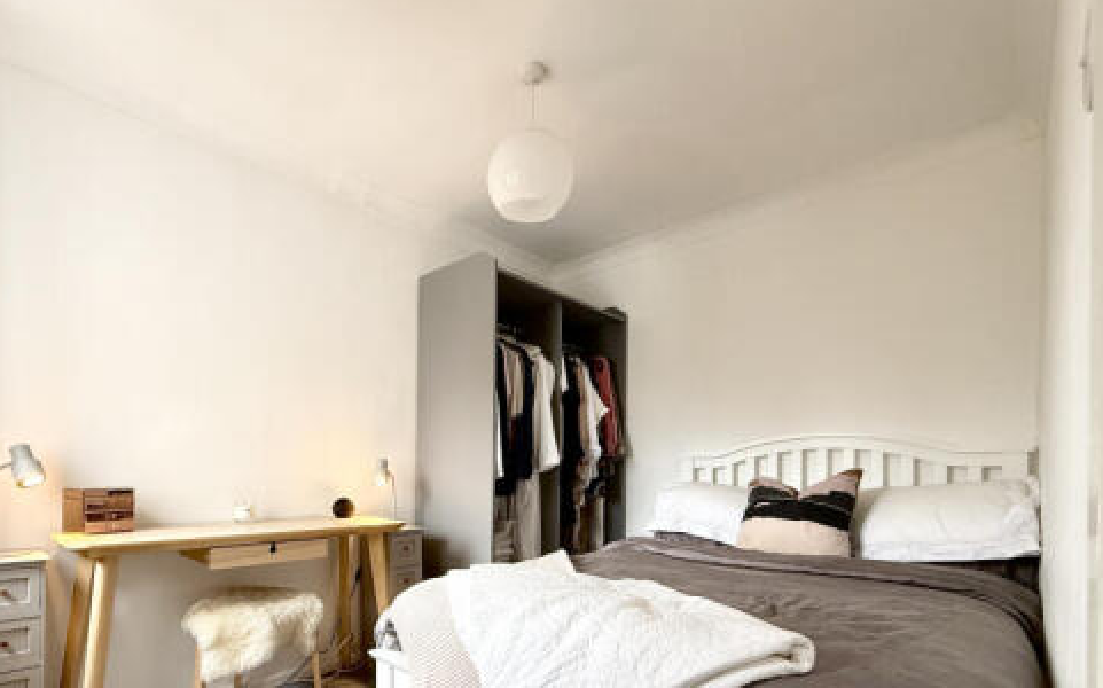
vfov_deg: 62.8
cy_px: 474
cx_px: 460
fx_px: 541
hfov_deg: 90.3
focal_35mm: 18
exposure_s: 1/99
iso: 160
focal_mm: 2.22
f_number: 2.2
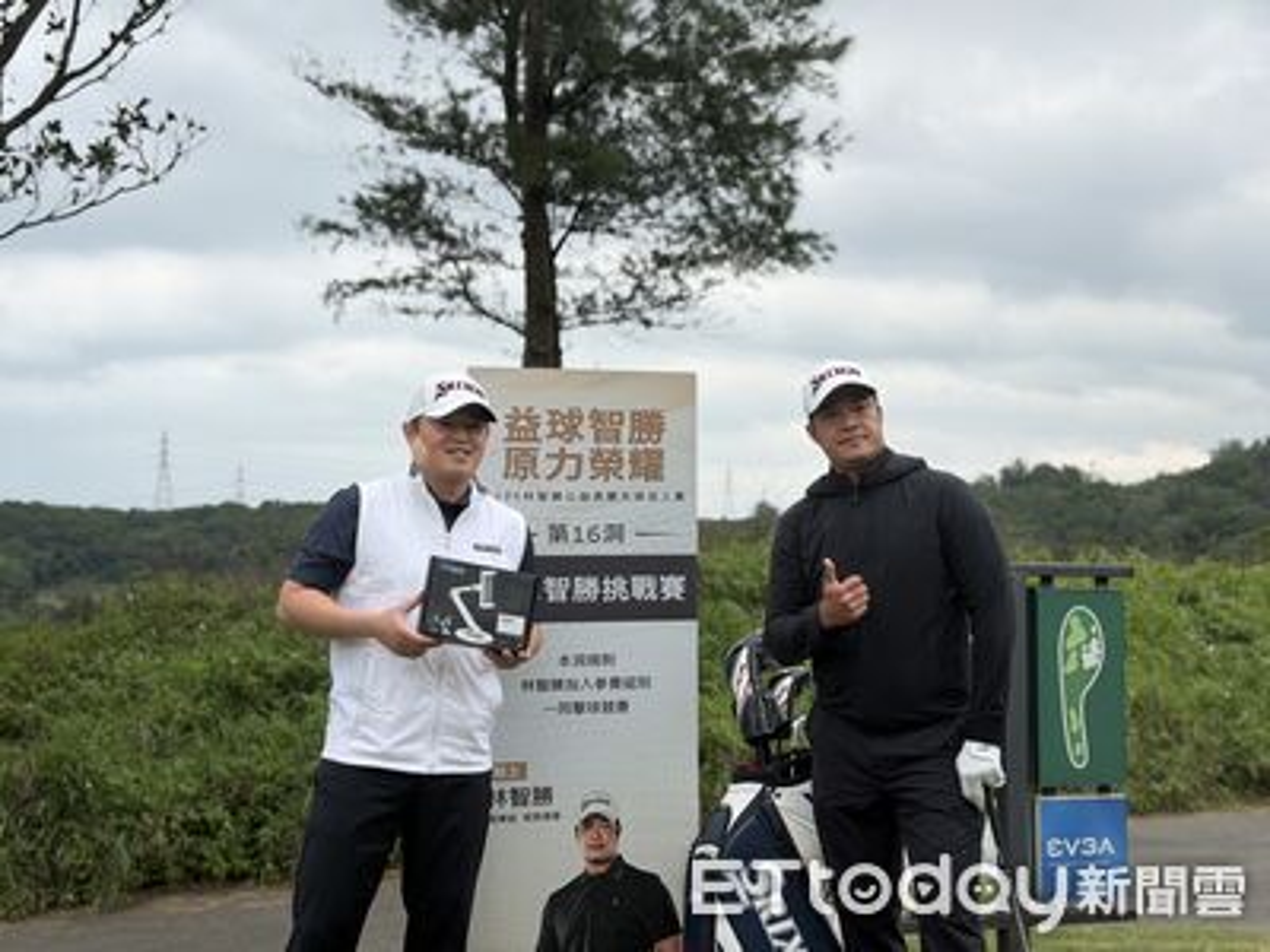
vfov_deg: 30.3
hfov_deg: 39.7
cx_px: 635
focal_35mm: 48
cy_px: 476
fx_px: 1761
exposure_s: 1/1403
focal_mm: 6.76
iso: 64
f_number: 1.78
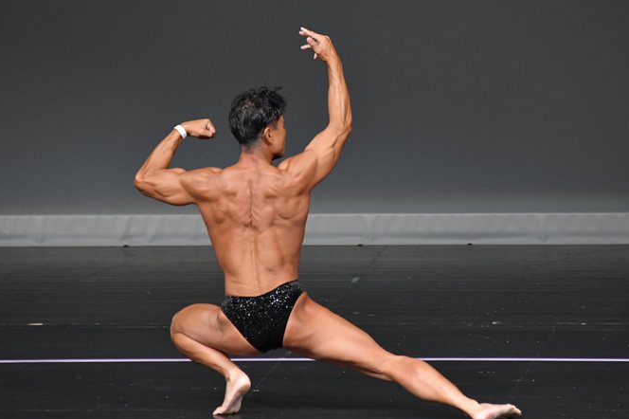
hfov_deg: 3.9
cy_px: 184
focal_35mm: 525
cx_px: 348
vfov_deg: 2.6
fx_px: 9168
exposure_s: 1/400
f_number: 5.6
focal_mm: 300
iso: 4000
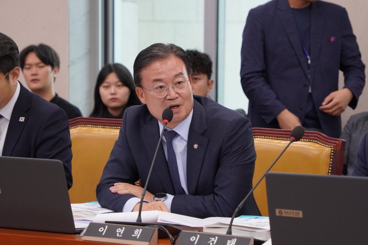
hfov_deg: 13.7
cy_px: 122
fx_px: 1533
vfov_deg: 9.1
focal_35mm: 150
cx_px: 184
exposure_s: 1/160
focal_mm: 100
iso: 2000
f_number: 4.5
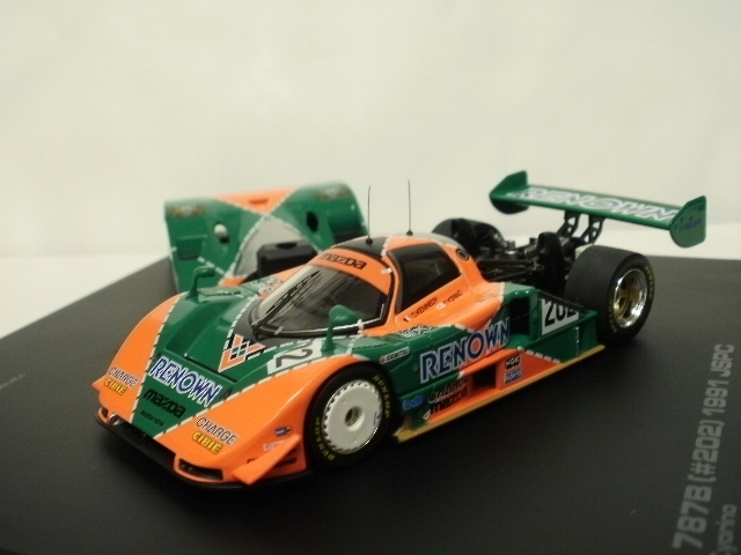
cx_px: 370
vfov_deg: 32.9
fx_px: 942
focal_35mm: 44
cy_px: 278
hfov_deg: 42.9
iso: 125
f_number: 4
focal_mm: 7.7
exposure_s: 1/8
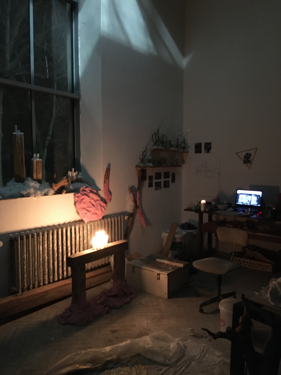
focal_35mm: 29
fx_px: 314
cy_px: 188
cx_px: 140
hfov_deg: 48.2
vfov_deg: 61.7
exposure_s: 1/17
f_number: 2.2
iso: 640
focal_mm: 4.15
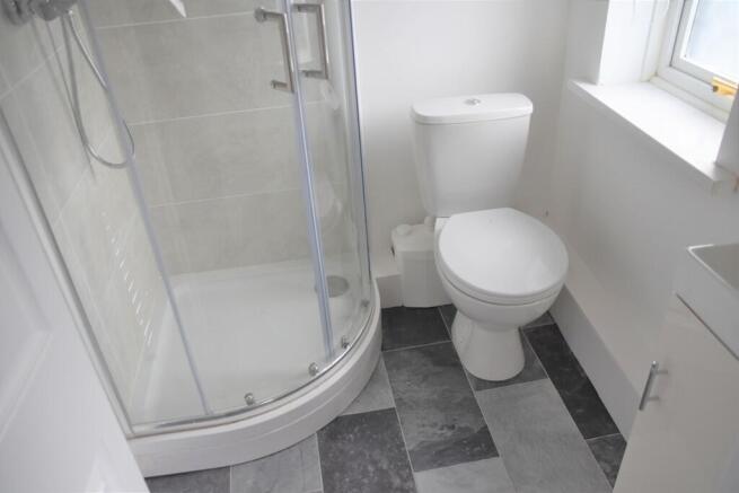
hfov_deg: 67.4
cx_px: 370
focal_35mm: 27
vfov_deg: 48.0
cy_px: 246
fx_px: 554
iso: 400
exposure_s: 1/250
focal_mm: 18
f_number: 3.5
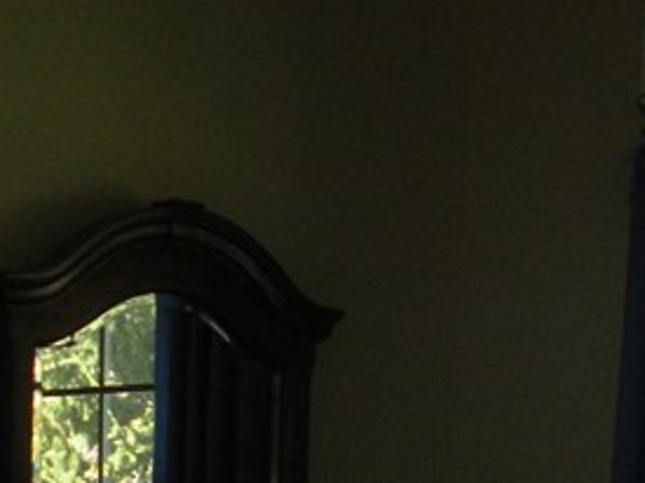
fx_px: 2496
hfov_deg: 14.1
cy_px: 607
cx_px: 851
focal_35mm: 134
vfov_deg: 10.8
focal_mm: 6.3
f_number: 3.5
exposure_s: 1/62.7
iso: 187
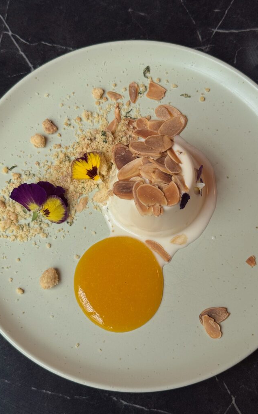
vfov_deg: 39.6
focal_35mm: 51
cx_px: 134
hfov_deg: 25.3
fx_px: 574
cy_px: 207
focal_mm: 6.76
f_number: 1.78
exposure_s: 1/50
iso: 64
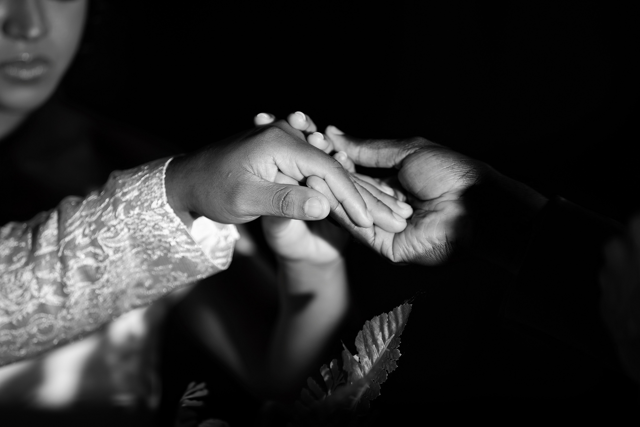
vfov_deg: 7.6
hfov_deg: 11.4
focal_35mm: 180
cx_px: 320
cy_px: 214
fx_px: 3200
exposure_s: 1/250
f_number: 2.8
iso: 125
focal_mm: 180
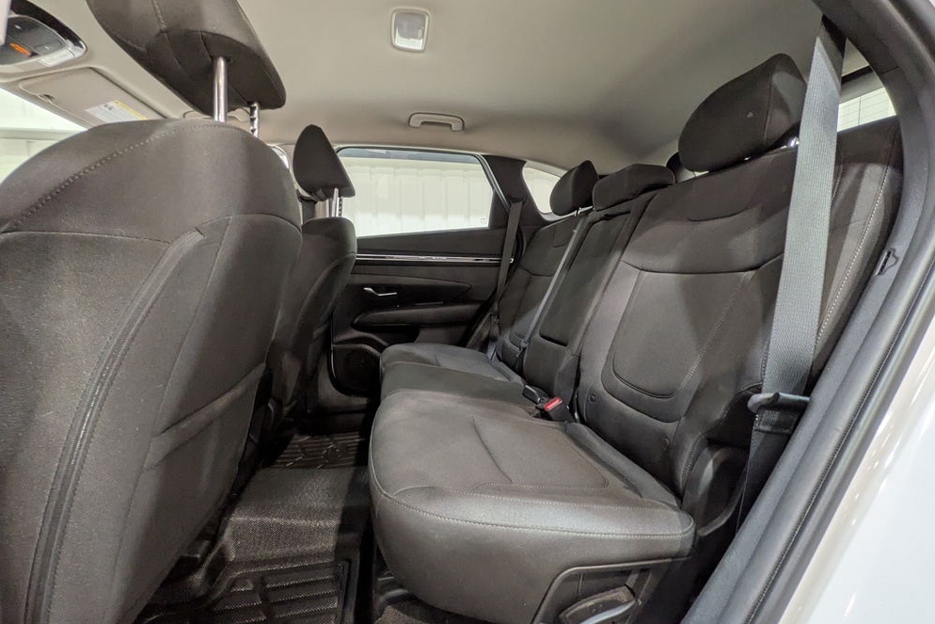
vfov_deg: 77.3
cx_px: 466
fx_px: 390
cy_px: 314
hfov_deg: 100.4
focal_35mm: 15
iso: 91
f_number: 2.2
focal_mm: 1.83
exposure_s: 1/33.3
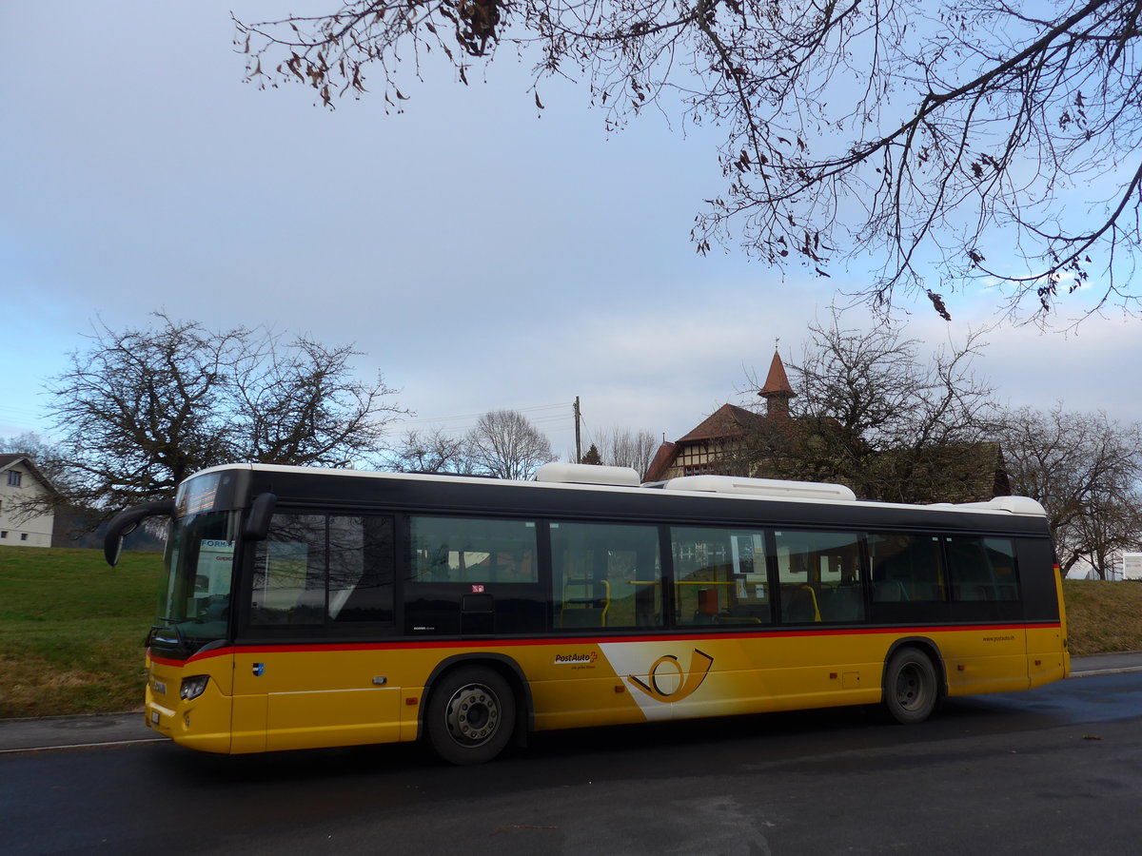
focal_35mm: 31
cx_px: 571
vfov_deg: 45.4
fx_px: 1023
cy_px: 428
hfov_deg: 58.4
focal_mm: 6.5
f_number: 2.8
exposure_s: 1/400
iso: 80
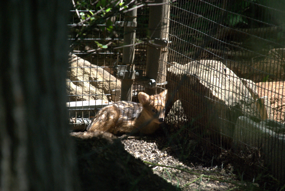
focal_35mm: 300
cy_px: 96
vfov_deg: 4.6
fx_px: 2378
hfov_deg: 6.9
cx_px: 142
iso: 1100
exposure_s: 1/500
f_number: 6.3
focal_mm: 200
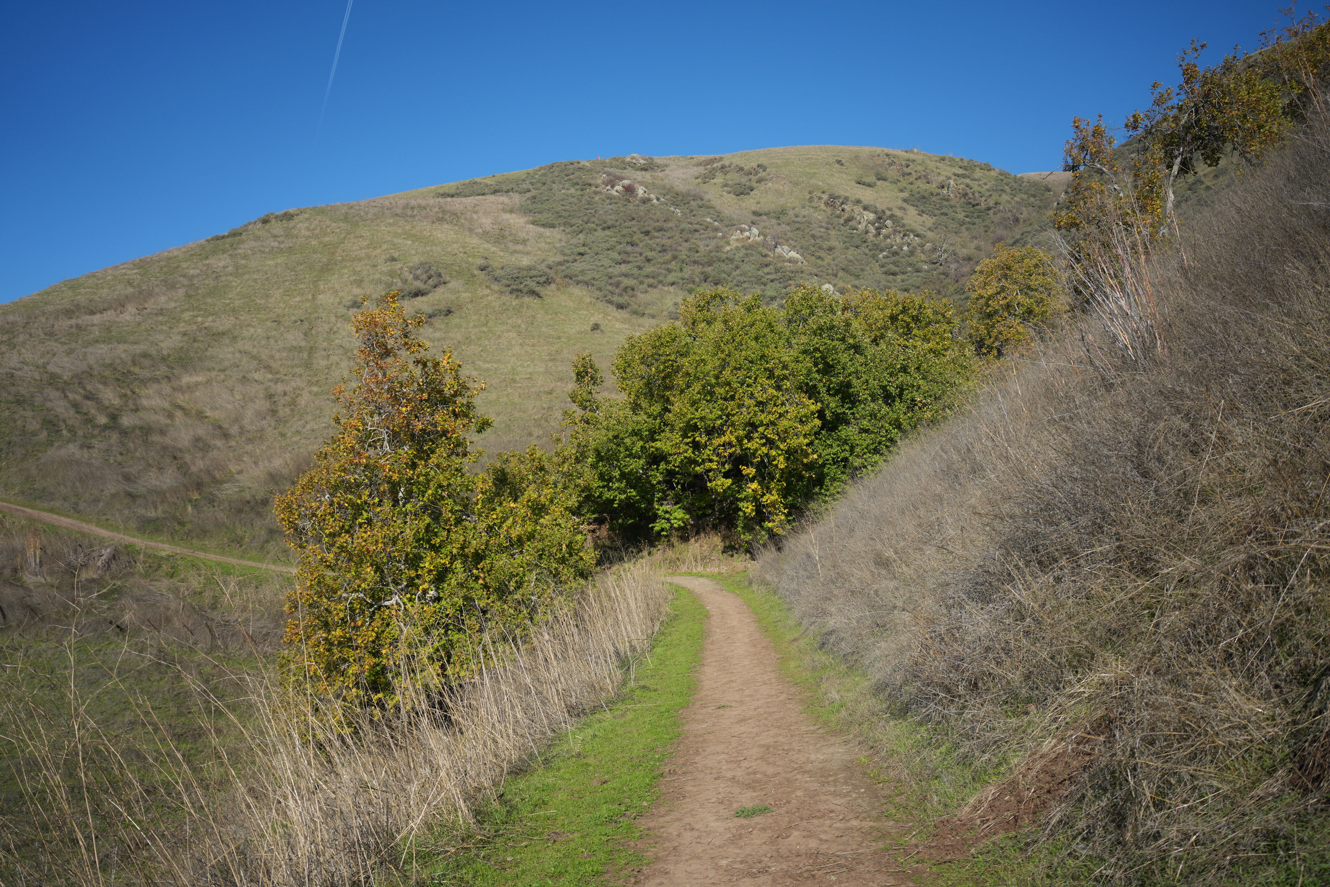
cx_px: 665
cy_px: 444
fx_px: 1034
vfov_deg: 46.4
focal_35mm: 28
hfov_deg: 65.5
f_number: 4
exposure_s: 1/1600
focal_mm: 28
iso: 160
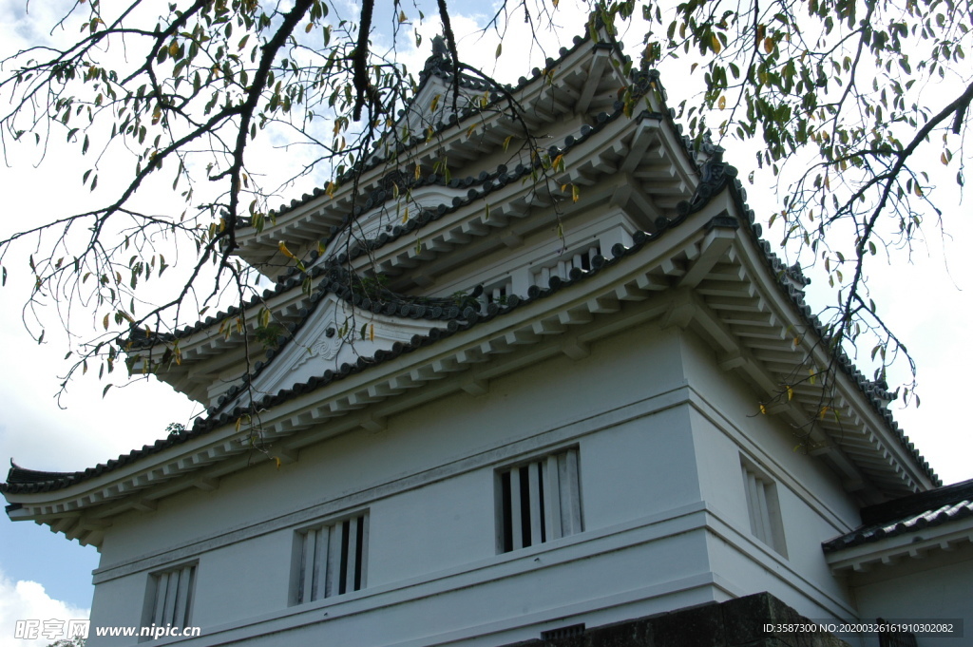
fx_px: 972
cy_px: 324
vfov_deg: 36.8
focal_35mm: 36
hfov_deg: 53.2
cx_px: 486
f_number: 9
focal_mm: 24
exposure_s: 1/320
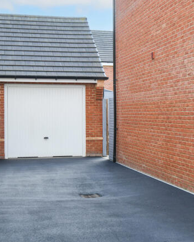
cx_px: 149
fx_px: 473
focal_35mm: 66
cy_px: 124
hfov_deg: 22.9
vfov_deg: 28.7
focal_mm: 30
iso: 125
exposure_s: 1/200
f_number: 6.3
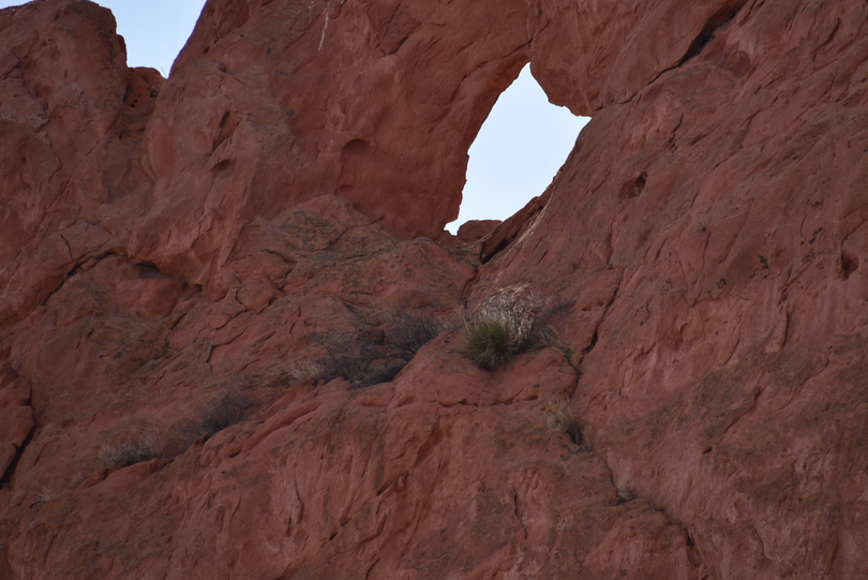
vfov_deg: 2.9
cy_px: 209
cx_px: 468
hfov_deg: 4.3
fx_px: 11434
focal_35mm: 474
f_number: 5.6
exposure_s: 1/640
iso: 180
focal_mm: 300
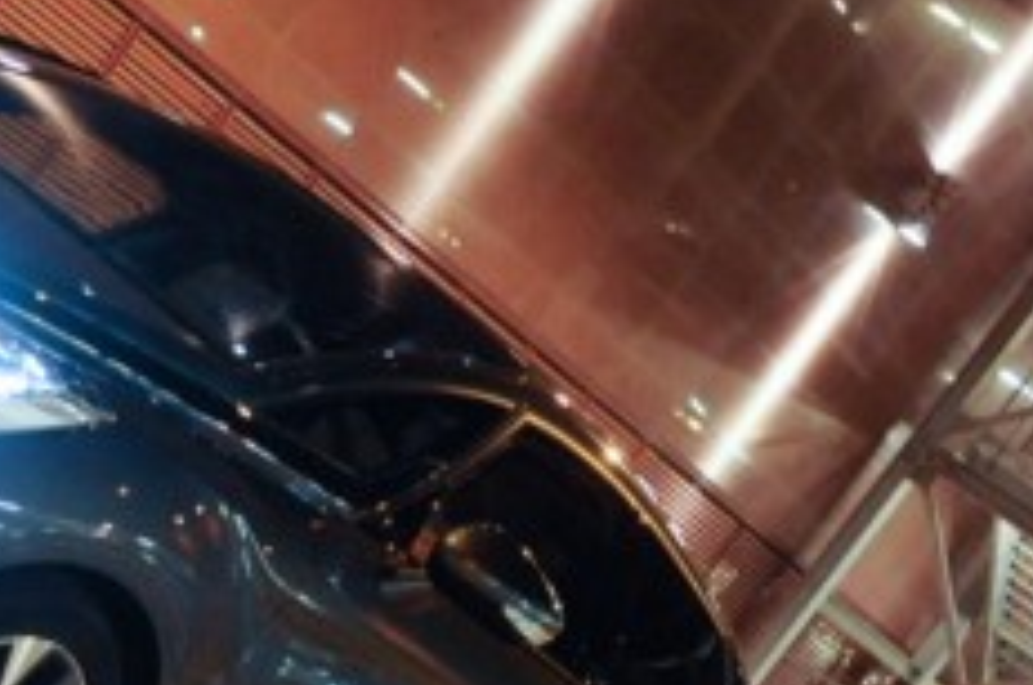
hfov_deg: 18.9
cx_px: -85
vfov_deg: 13.0
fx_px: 2978
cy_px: 611
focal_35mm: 104
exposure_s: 1/25
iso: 3200
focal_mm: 24
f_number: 4
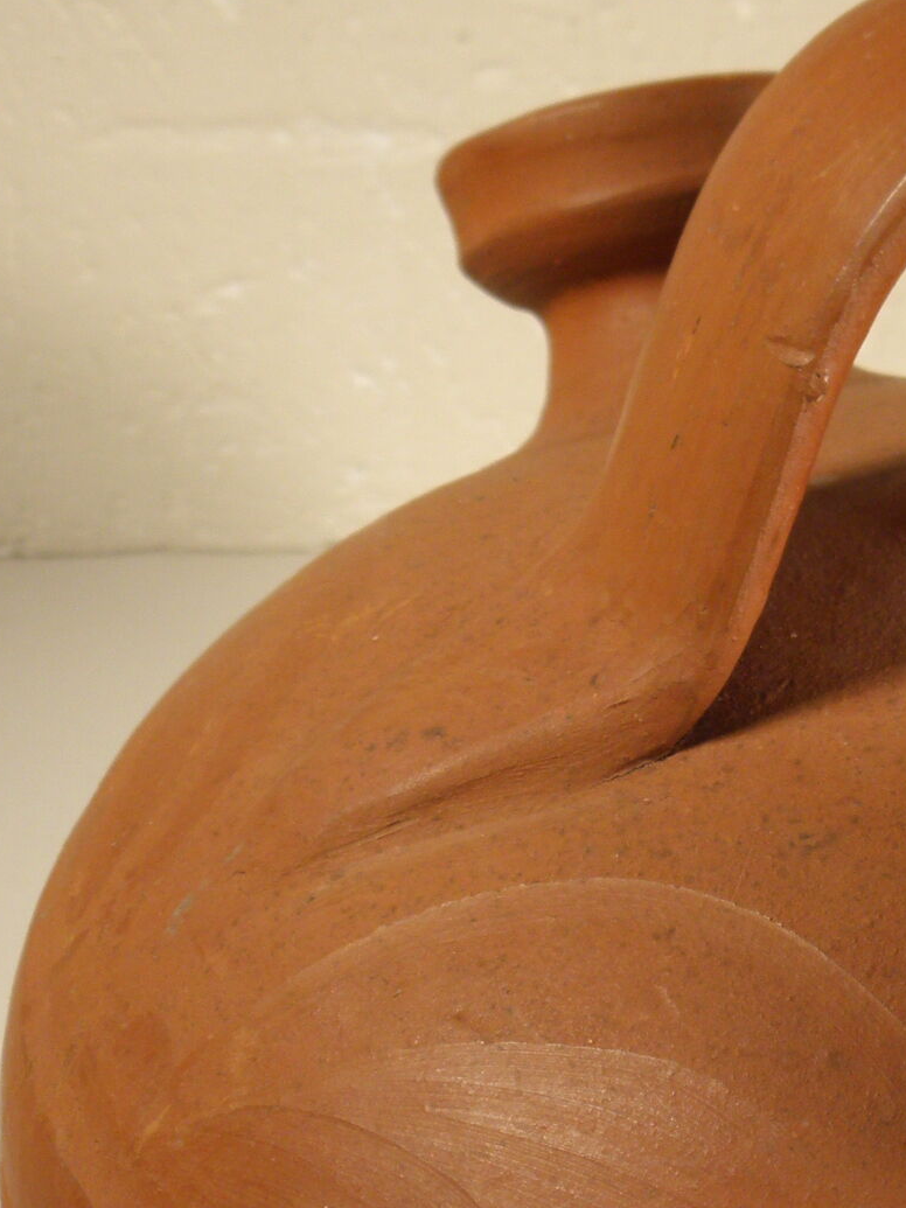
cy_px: 601
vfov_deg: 20.9
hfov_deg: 15.3
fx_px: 3281
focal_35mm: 94
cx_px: 975
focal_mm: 6.8
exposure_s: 1/50
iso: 100
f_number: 3.7
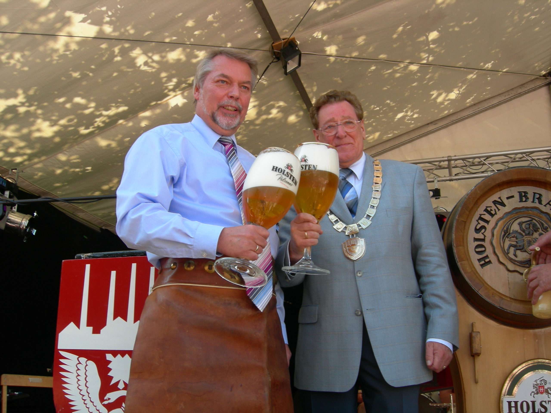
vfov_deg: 39.7
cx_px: 276
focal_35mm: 36
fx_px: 573
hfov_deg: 51.4
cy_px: 206
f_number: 4.3
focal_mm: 7.5
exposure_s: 1/104
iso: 64
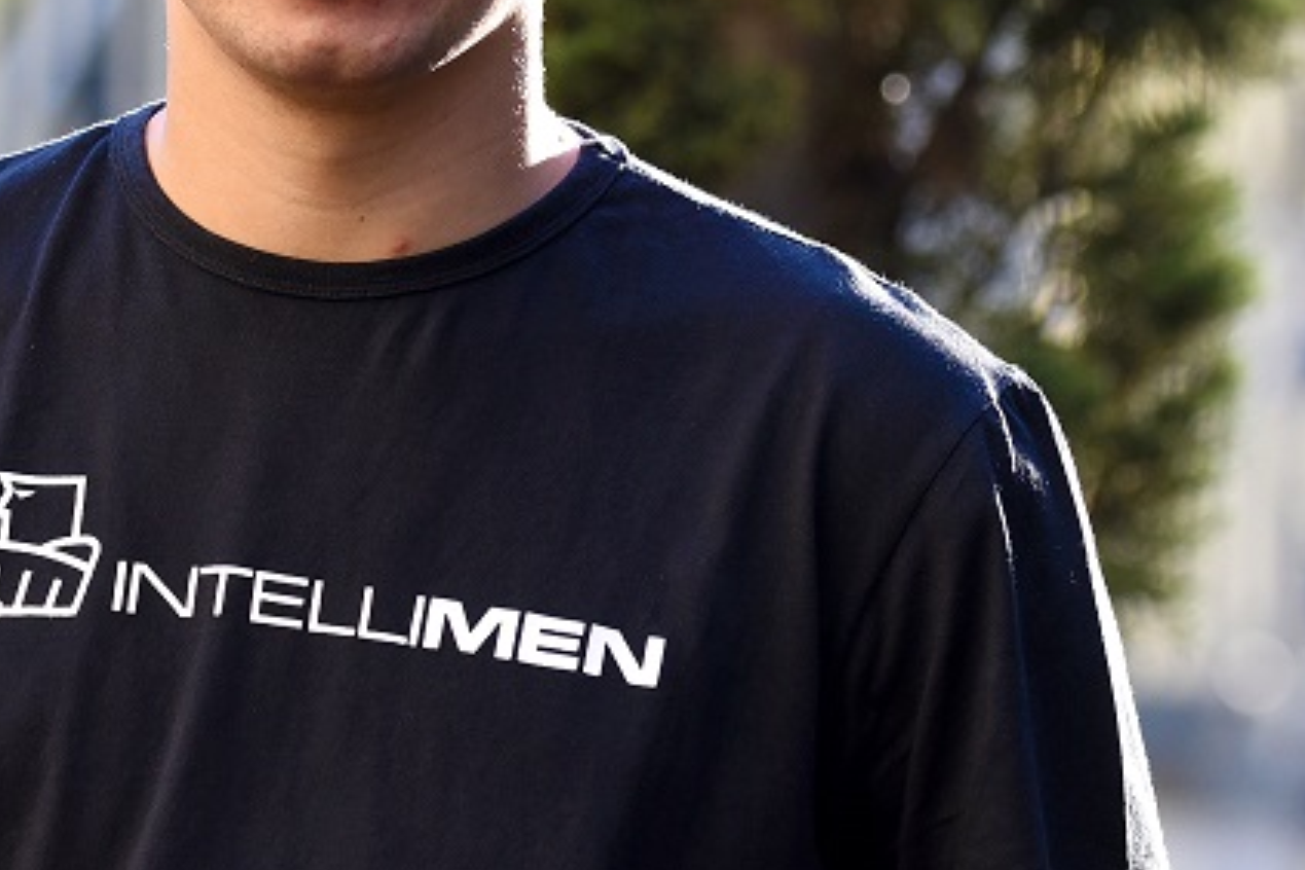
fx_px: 16710
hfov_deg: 4.5
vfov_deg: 3.0
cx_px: 851
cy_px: 336
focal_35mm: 461
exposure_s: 1/500
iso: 1000
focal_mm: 195
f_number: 5.3
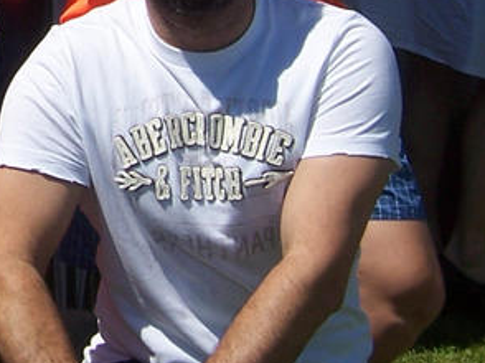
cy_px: -116
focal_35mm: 209
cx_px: -206
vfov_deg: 7.0
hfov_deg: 9.3
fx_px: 2926
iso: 80
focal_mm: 10
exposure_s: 1/1000
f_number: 5.6
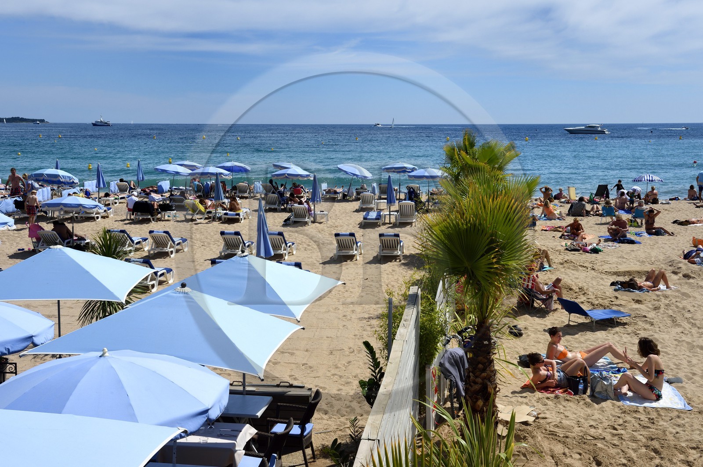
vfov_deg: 31.8
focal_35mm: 42
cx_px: 352
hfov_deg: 46.4
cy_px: 234
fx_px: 819
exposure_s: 1/320
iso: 200
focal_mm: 42
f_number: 16
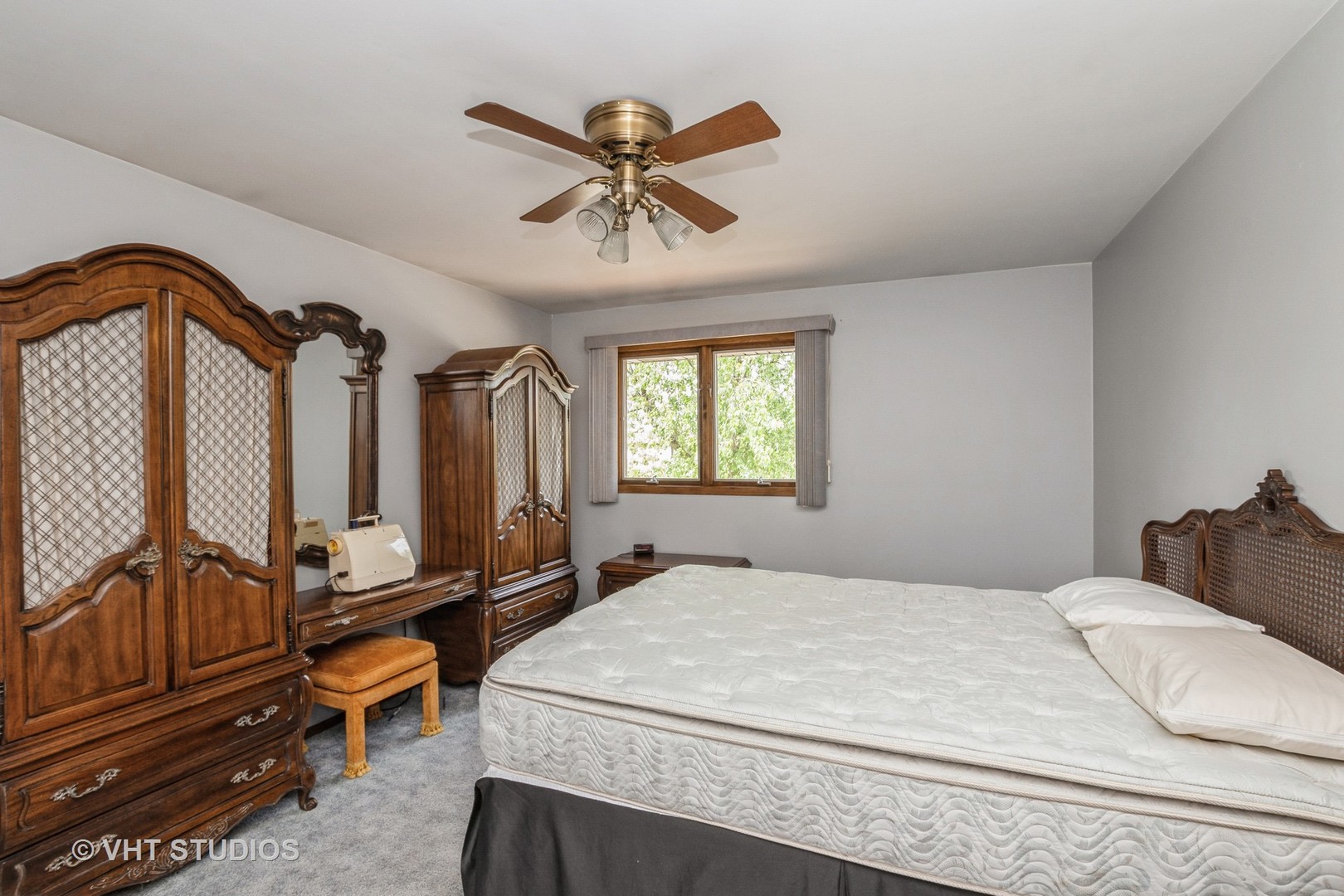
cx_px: 672
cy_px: 448
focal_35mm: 15
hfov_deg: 100.4
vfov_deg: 77.3
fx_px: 560
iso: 250
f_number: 7.1
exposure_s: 1/13
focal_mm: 10
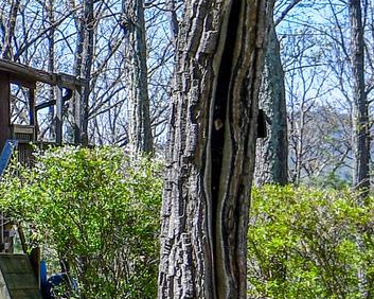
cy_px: 135
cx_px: -491
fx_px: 1084
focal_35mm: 98
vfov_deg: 15.7
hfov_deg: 14.2
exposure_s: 1/250
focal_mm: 12
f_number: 8
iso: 140
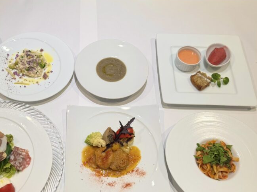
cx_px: 89
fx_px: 282
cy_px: 104
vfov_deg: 37.7
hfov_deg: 48.3
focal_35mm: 38
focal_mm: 6.76
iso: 80
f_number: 1.78
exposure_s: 1/120
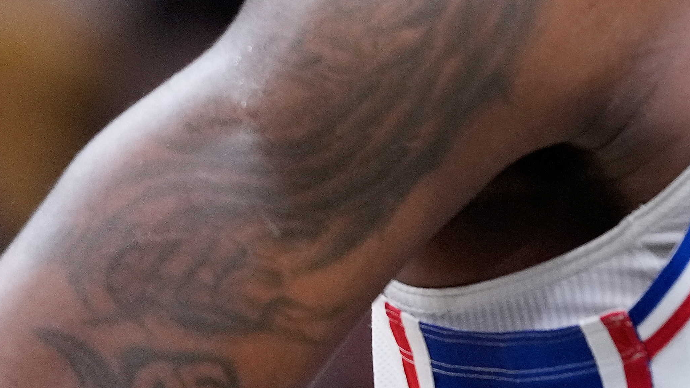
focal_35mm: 1314
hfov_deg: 1.6
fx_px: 24040
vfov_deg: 0.9
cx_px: 1220
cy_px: -225
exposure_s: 1/1000
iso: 3200
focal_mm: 300
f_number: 2.8
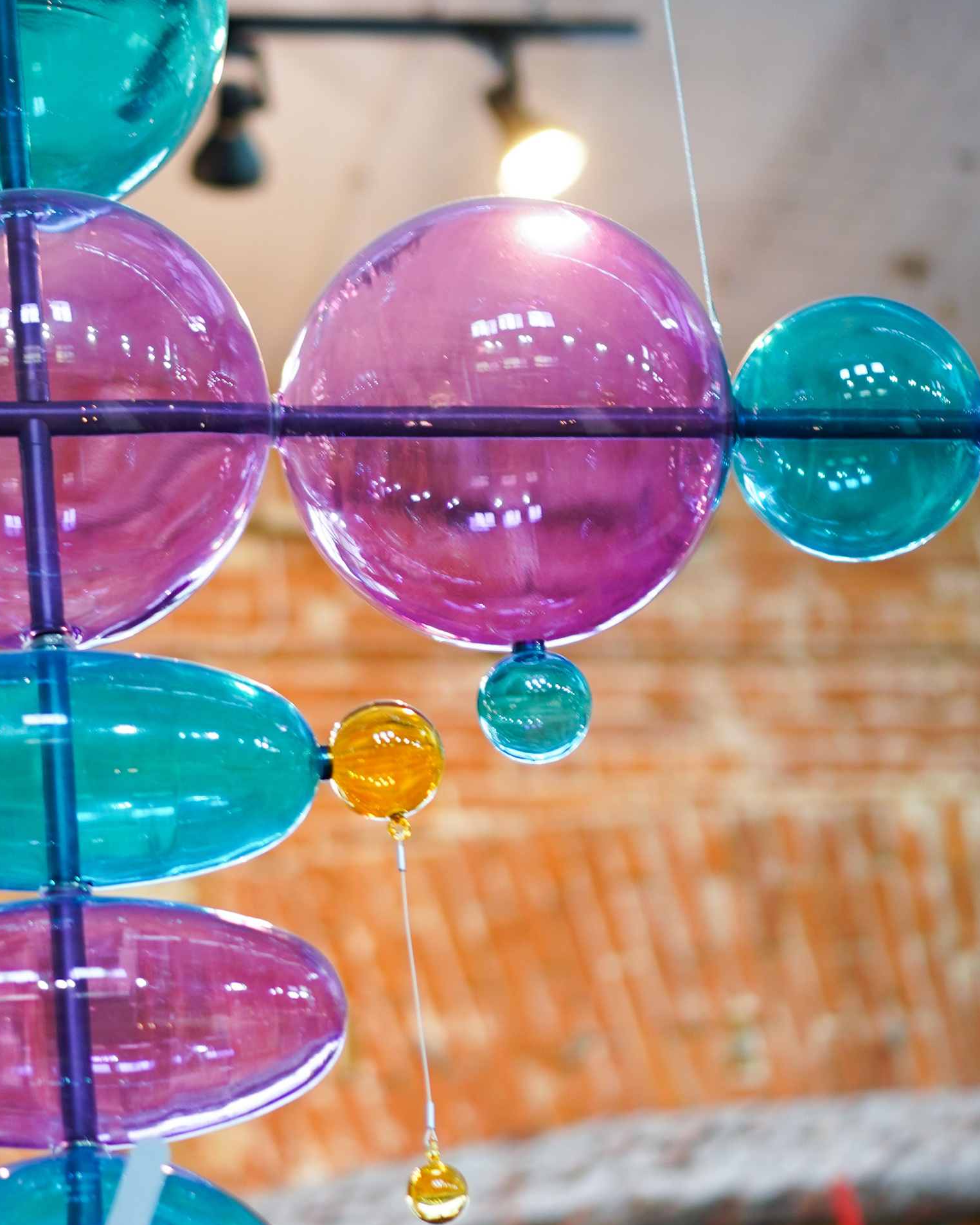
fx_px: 3770
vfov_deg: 18.4
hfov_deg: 14.8
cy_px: 554
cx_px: 304
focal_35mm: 104
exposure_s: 1/80
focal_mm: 55
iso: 320
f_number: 1.8
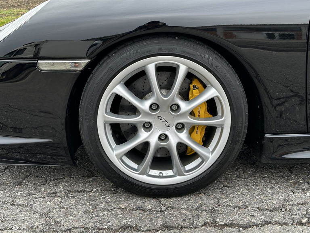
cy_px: 116
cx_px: 155
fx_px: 430
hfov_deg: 39.7
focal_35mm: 48
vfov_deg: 30.3
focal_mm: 6.86
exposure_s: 1/179
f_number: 1.78
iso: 50
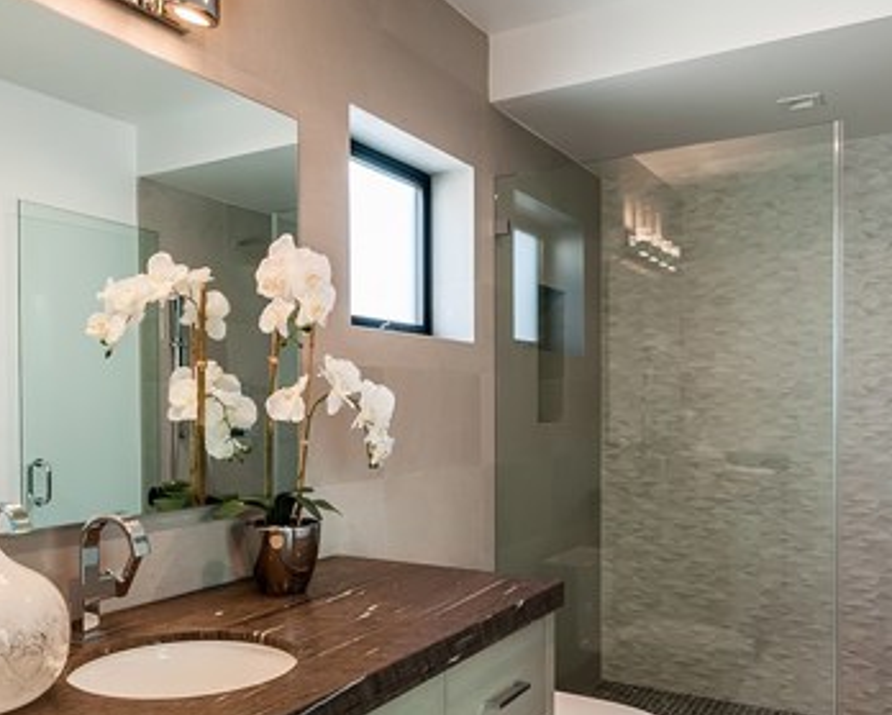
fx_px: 819
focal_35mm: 31
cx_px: 387
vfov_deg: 47.0
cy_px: 409
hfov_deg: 56.9
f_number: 9
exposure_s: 1/10
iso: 200
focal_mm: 12
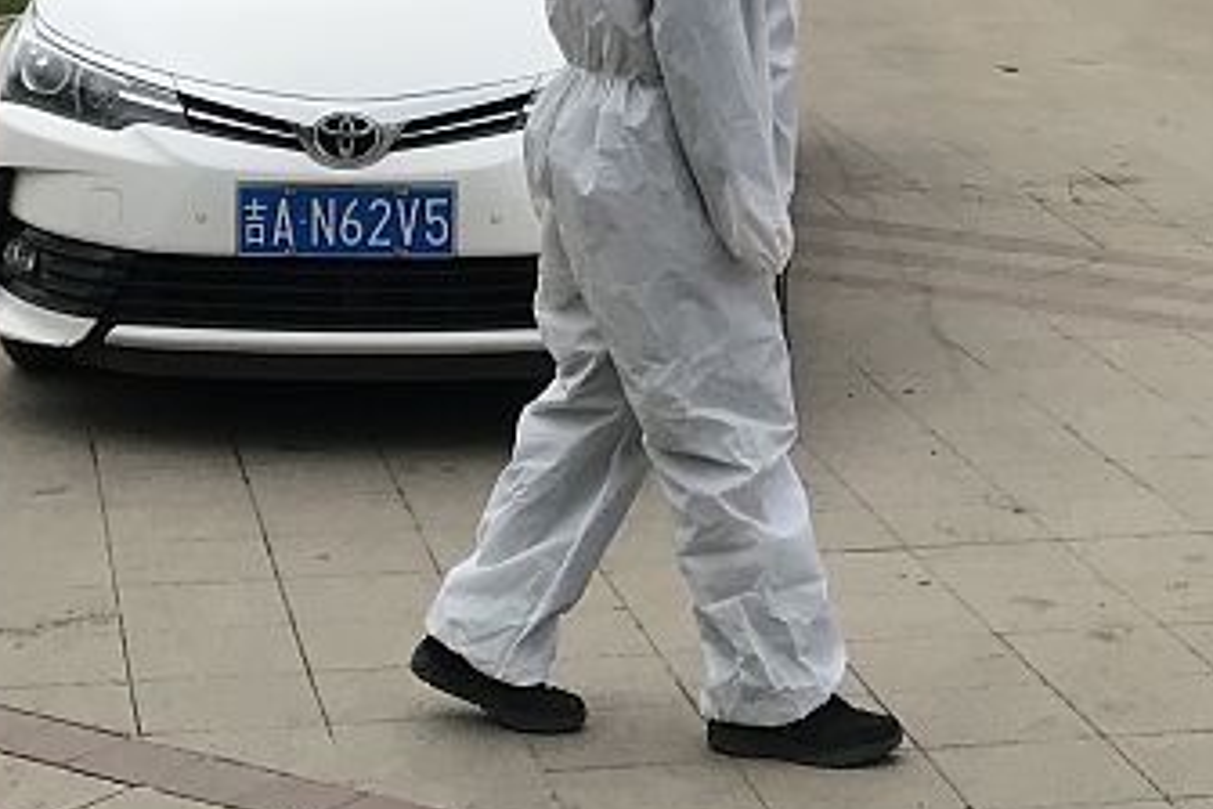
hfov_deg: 19.6
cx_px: 556
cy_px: -693
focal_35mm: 104
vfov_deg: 12.0
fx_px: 3504
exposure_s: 1/1650
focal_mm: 3.99
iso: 20
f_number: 1.8
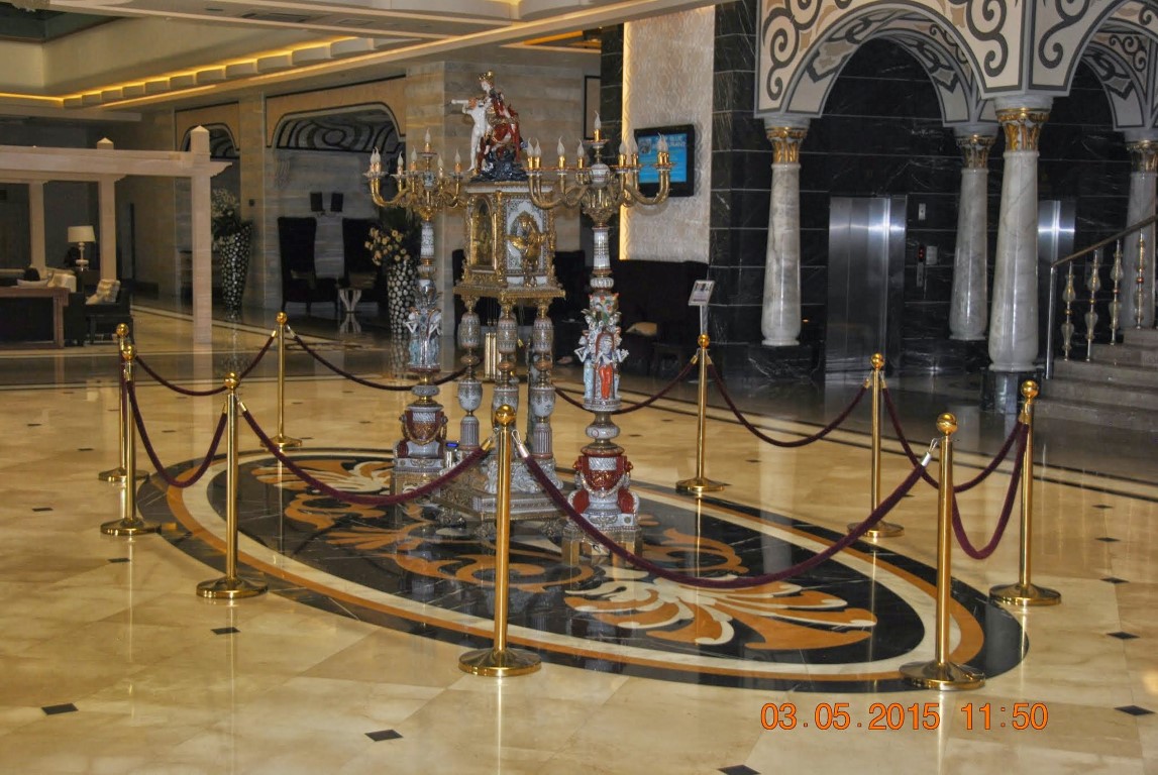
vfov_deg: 26.6
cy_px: 388
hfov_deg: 38.8
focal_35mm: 51
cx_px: 579
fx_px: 1643
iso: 200
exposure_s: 1/60
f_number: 4.2
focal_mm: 34
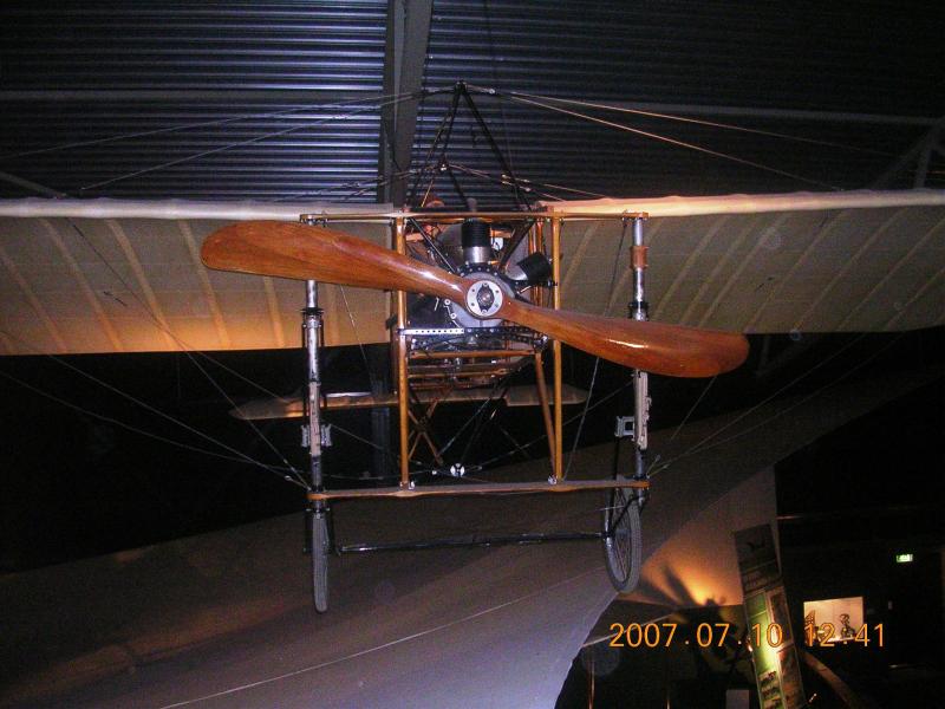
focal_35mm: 38
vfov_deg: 37.7
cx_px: 472
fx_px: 1037
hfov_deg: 49.0
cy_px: 354
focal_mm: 5.8
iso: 200
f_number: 2.8
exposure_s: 1/60.1
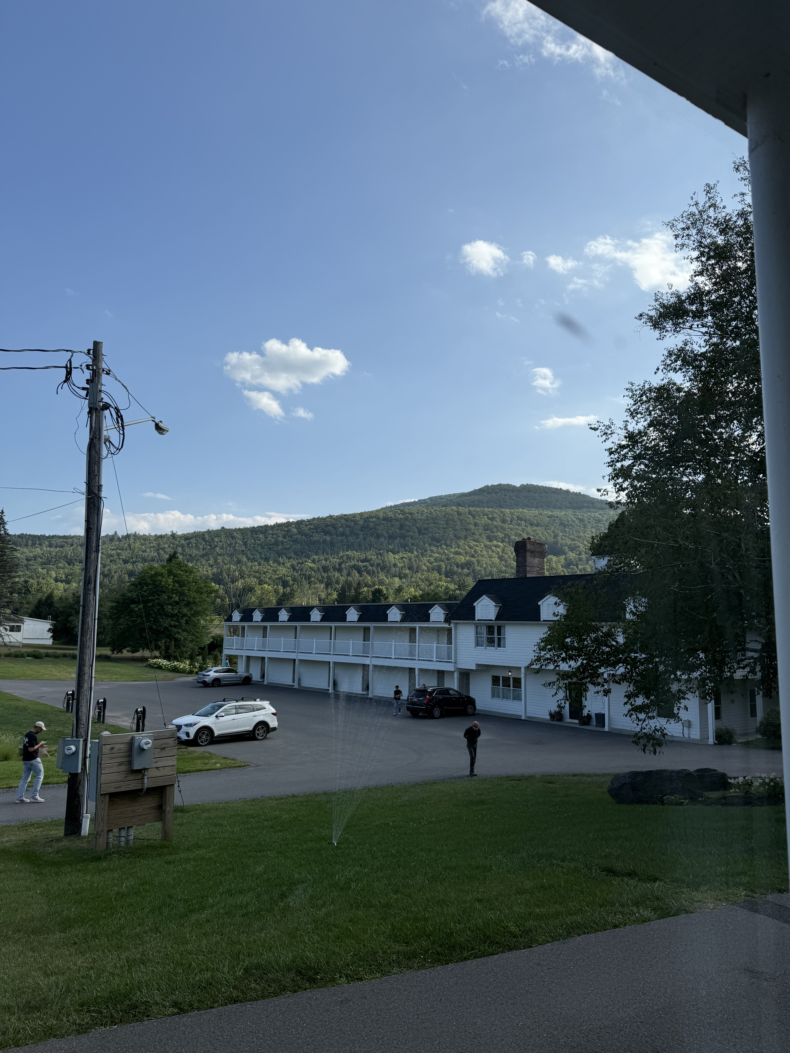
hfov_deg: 56.8
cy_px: 526
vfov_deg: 71.6
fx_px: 730
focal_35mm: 24
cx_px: 395
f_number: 1.78
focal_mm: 6.76
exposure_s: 1/4167
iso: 80
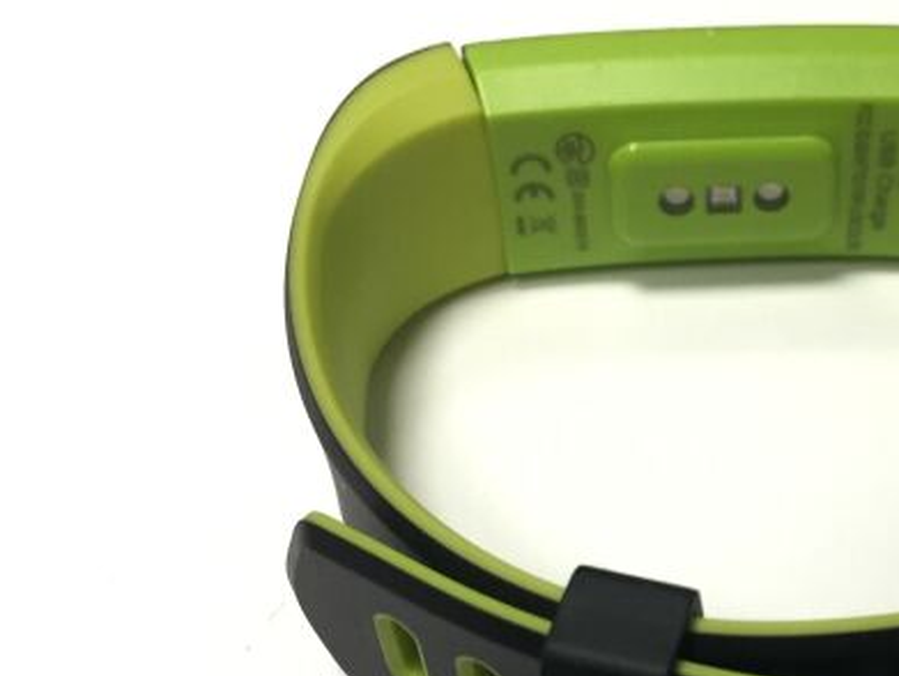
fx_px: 1482
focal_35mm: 57
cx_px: 759
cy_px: 530
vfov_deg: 25.3
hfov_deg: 32.5
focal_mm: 4.15
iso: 50
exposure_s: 1/33
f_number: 2.2
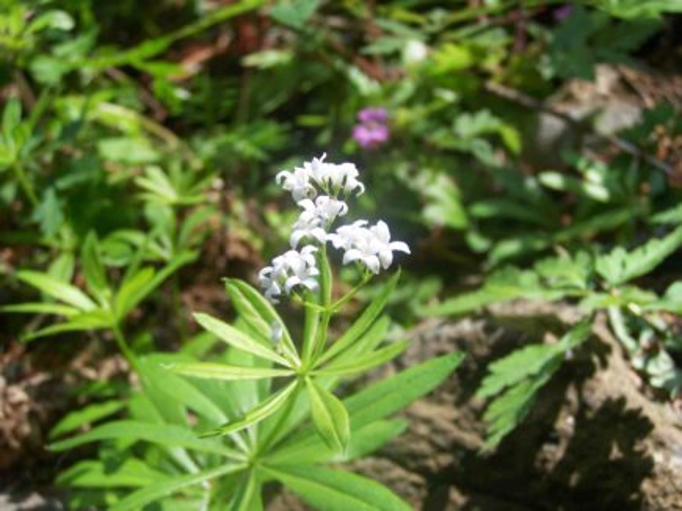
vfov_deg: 24.8
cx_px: 341
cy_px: 256
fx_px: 1162
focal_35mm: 59
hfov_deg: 32.7
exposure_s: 1/180
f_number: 3.1
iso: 80
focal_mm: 9.8
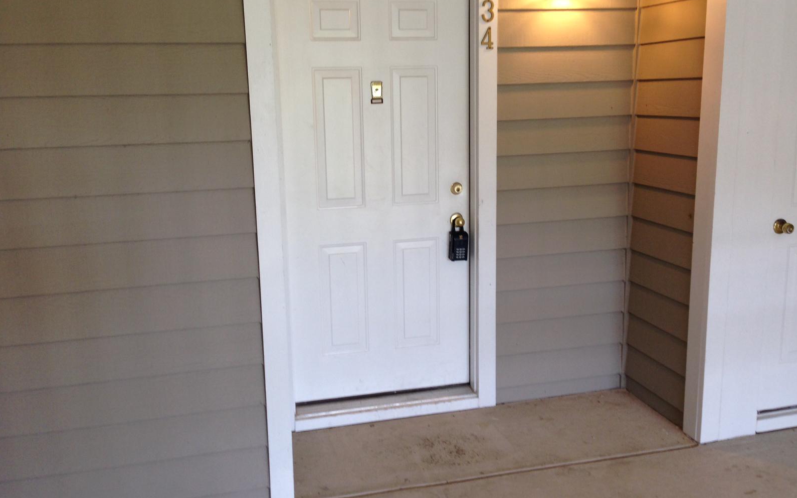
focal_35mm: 36
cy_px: 227
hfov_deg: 54.0
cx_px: 392
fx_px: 782
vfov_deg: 35.3
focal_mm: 4.12
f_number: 2.4
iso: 50
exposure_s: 1/30
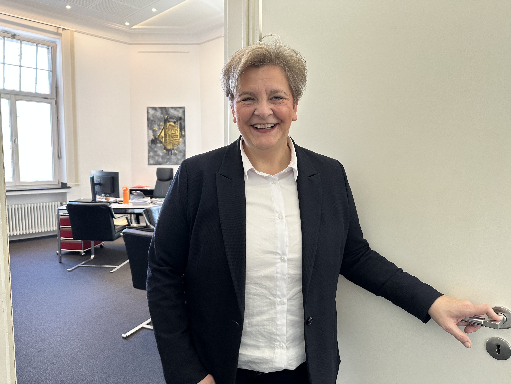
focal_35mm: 24
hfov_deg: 71.6
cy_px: 192
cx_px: 256
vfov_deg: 56.8
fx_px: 354
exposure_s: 1/50
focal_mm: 6.86
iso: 125
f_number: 1.78
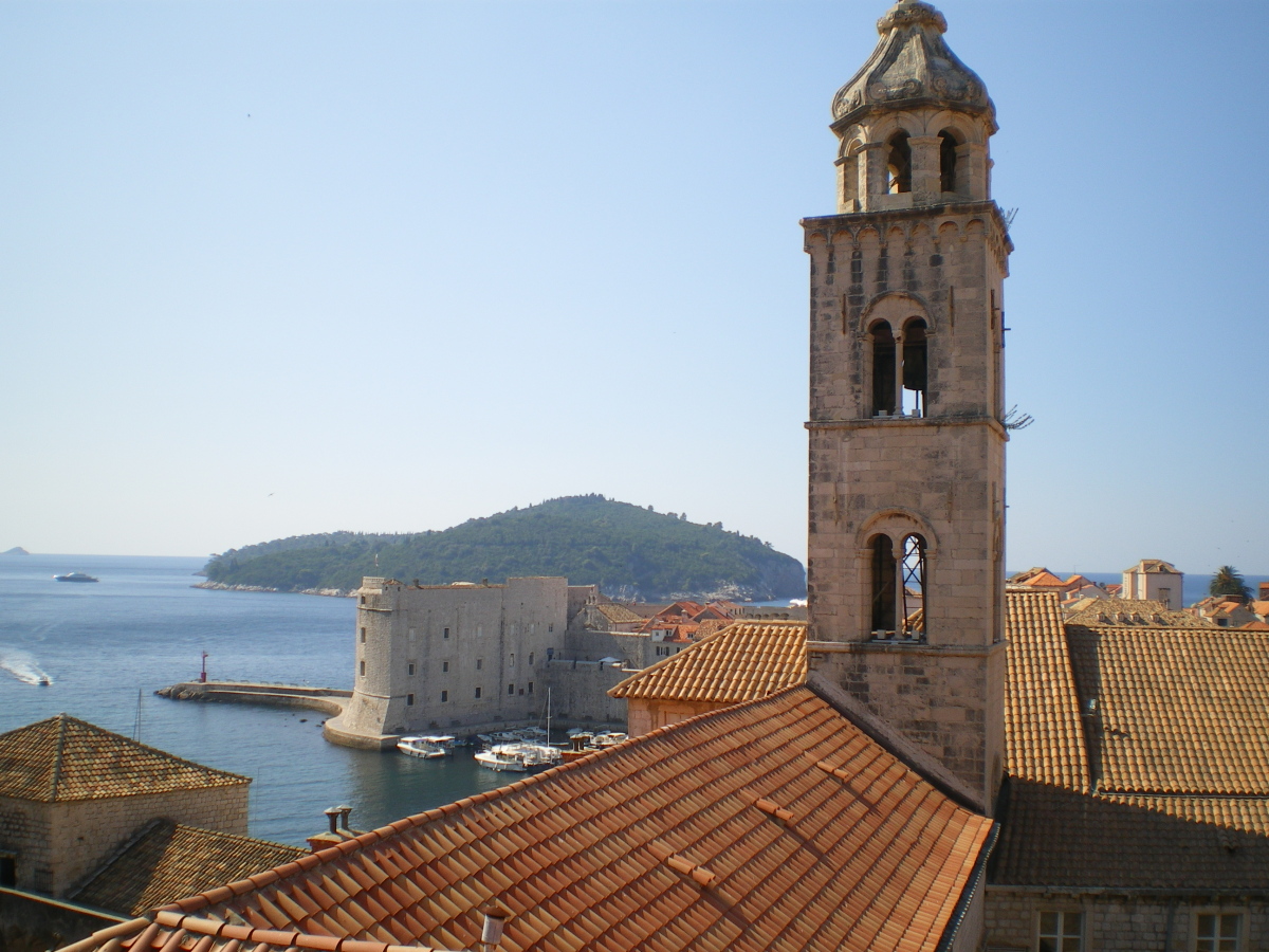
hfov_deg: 51.4
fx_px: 1320
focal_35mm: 36
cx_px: 634
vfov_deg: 39.7
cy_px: 476
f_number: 4.6
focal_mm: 6.3
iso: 50
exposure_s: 1/500
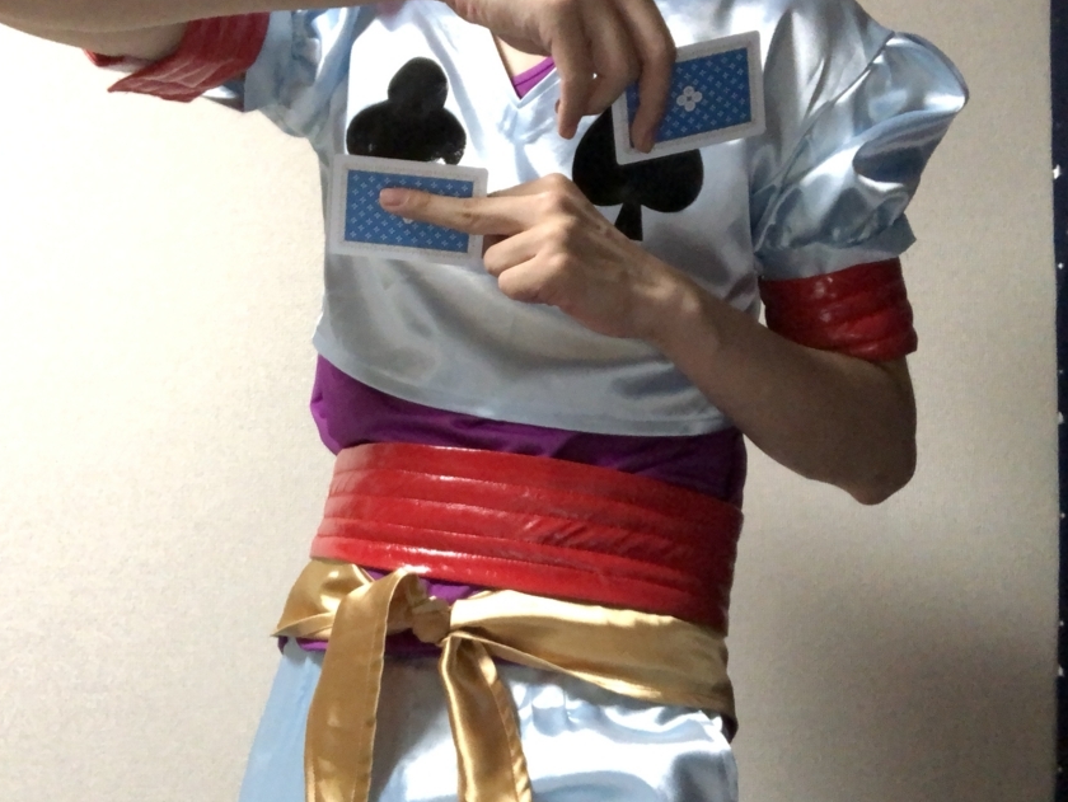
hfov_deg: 47.8
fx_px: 1204
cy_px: 401
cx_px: 510
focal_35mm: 39
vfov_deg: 36.9
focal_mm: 2.87
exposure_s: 1/15
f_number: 2.2
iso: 500
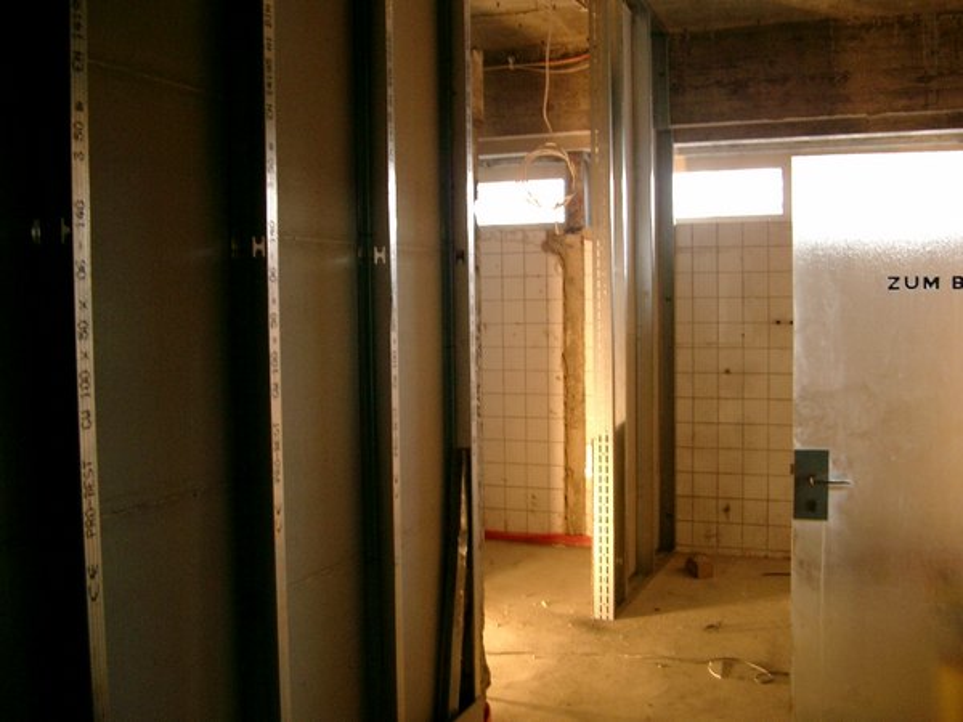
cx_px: 482
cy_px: 361
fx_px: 1029
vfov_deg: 38.7
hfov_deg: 50.1
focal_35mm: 37
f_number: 2.6
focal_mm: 7.6
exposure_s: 1/8
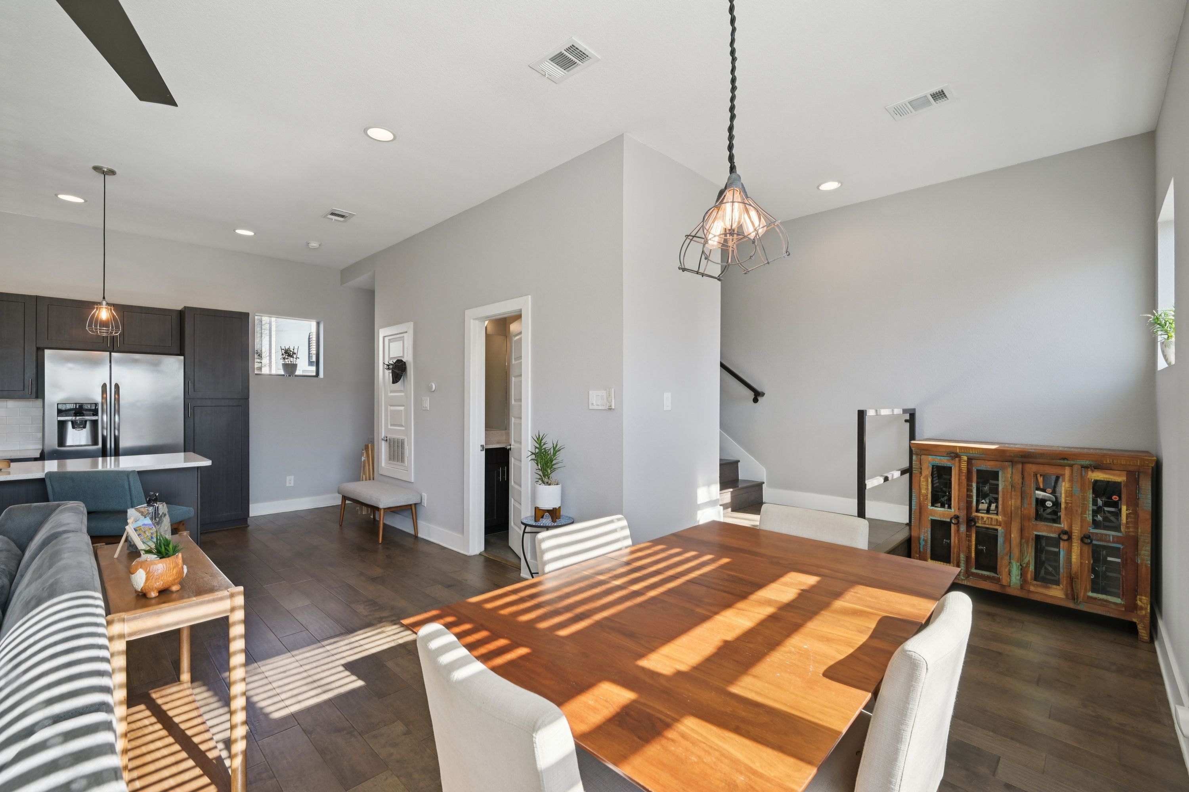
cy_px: 396
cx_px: 594
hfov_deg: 98.5
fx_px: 512
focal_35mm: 16
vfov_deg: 75.5
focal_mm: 15.5
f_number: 8
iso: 400
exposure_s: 1/60
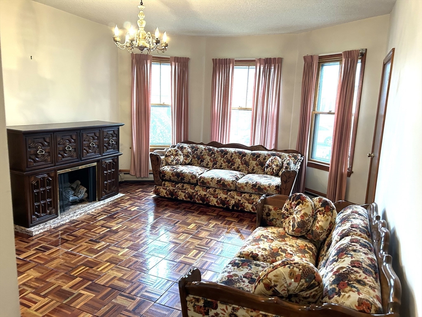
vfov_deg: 53.1
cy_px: 158
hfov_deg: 67.3
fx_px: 317
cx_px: 211
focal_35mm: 26
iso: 200
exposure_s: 1/60
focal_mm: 5.7
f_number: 1.5
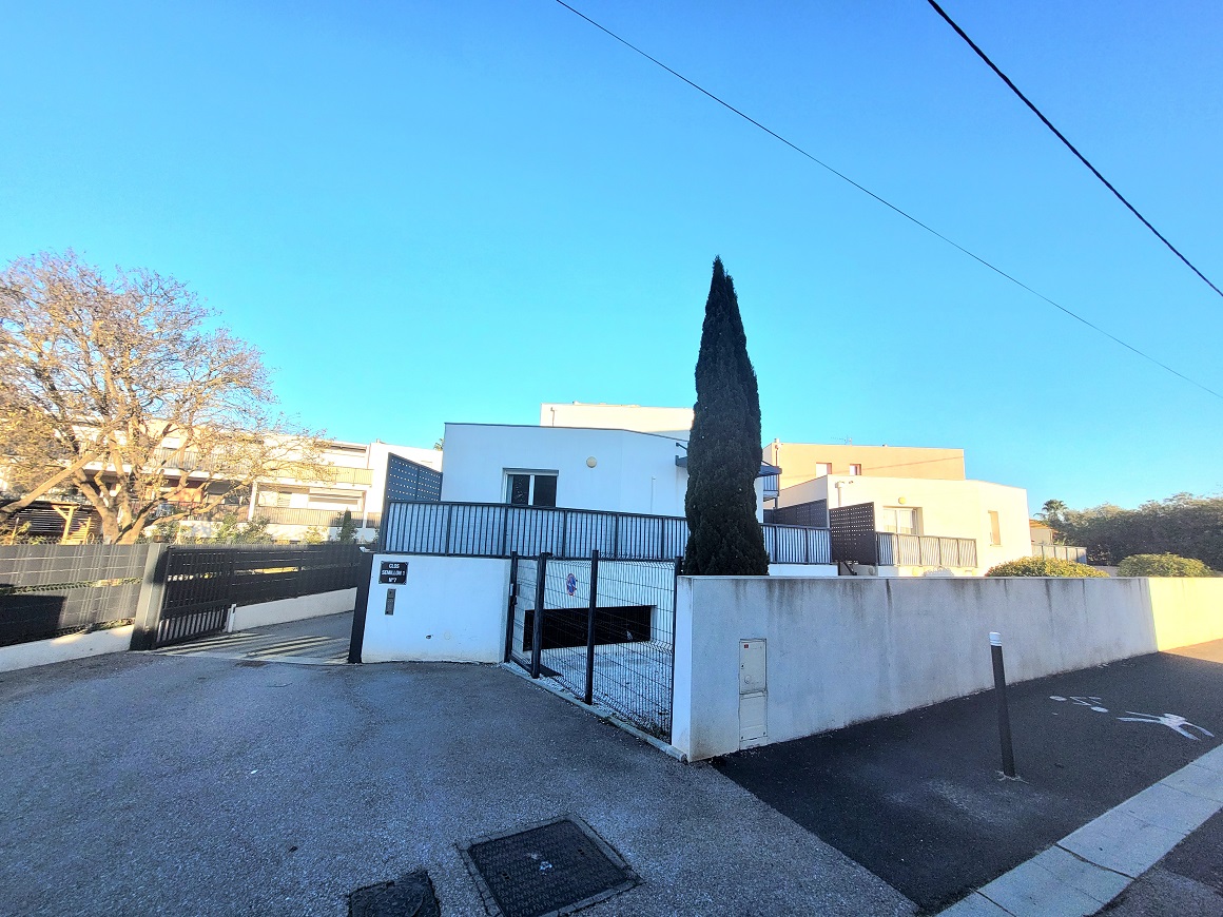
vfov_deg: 89.9
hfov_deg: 106.2
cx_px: 612
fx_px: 459
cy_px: 458
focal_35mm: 13
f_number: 2.2
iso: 40
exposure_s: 1/714
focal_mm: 1.74
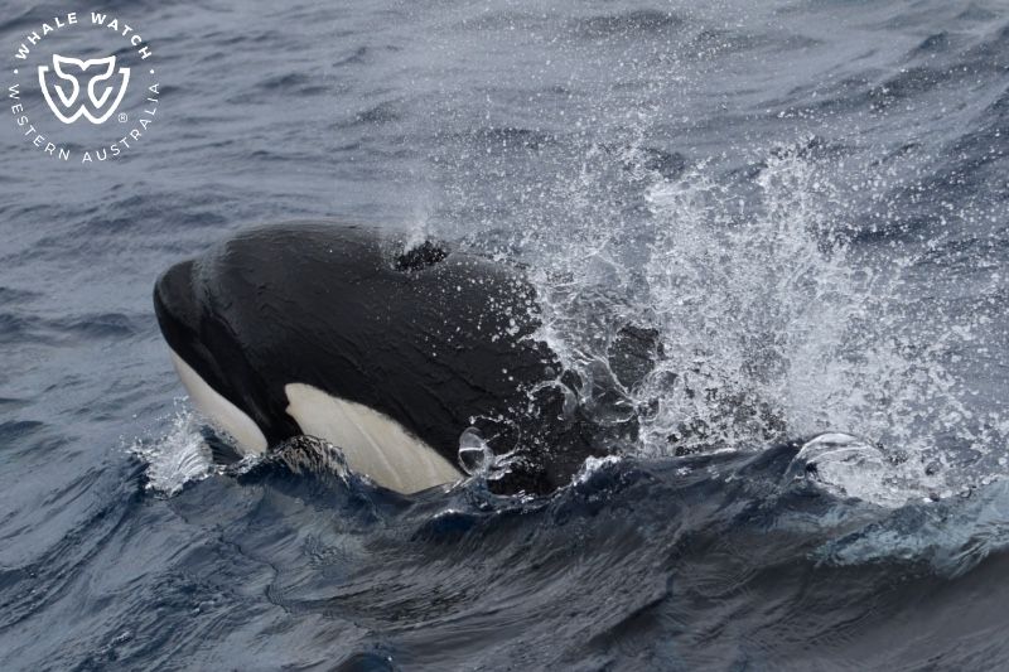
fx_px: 2522
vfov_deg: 15.2
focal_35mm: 90
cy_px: 336
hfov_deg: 22.6
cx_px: 504
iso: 900
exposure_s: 1/8000
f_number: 5
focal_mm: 90
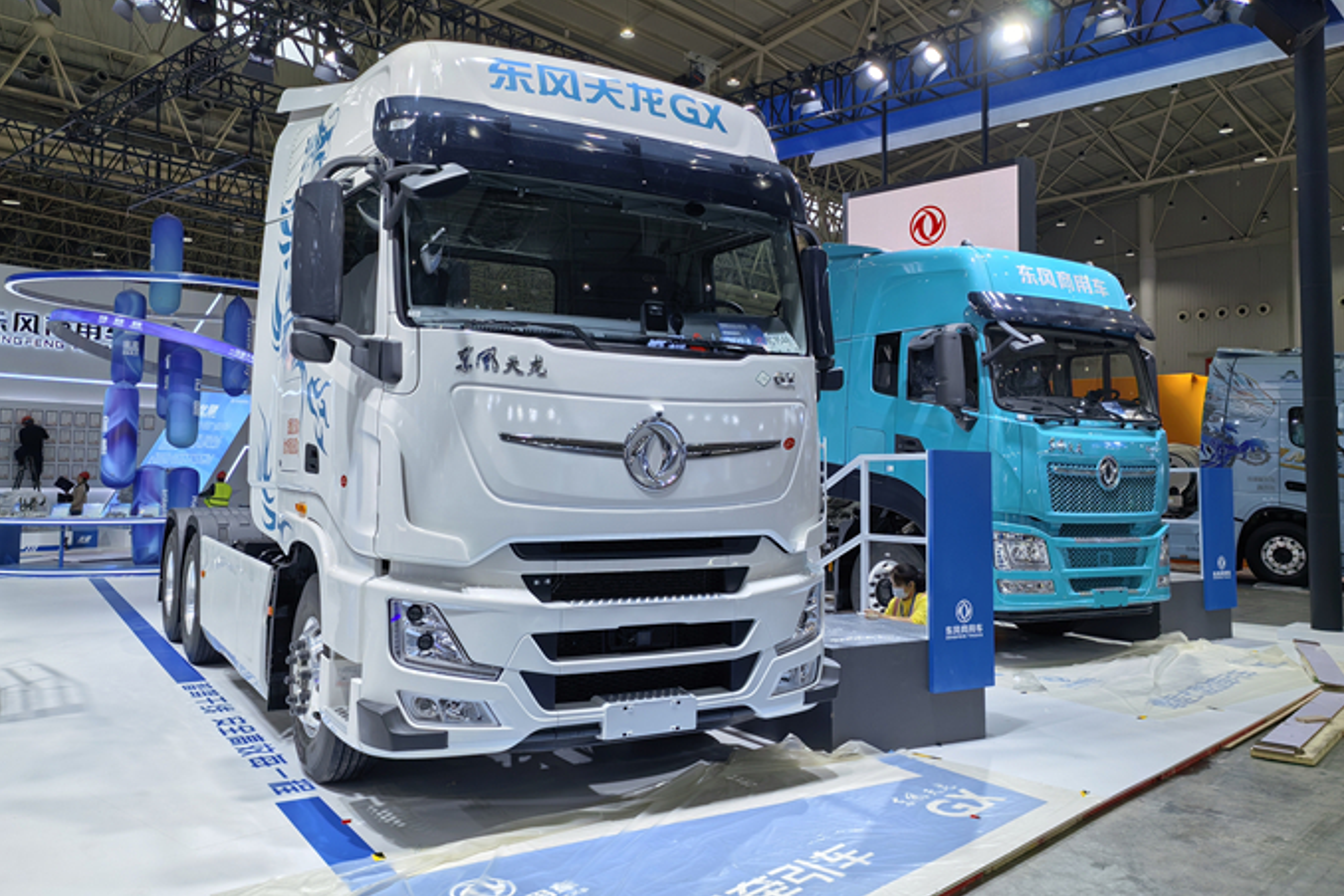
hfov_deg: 63.7
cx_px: 656
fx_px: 1083
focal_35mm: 29
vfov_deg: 44.9
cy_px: 399
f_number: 1.9
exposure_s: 1/183
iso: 50
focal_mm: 5.52
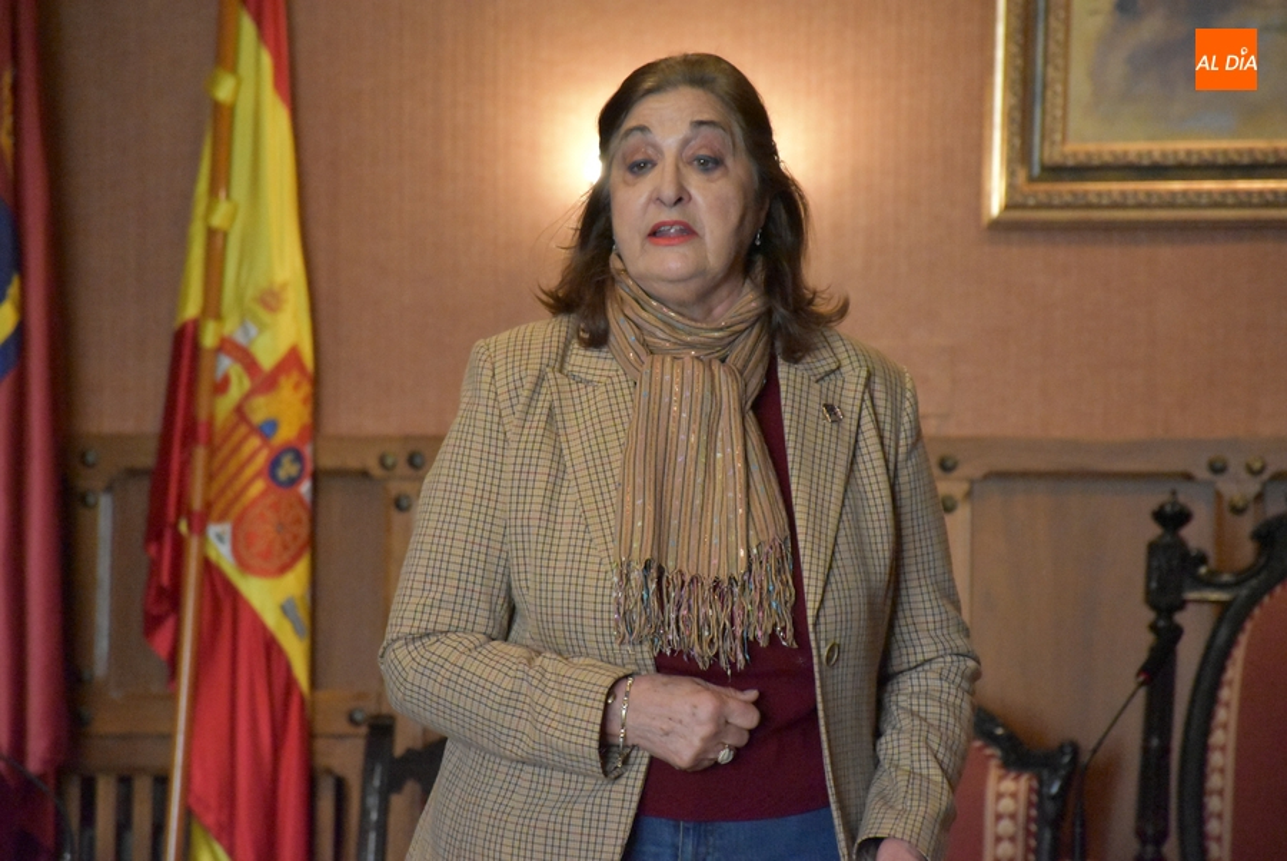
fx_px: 7515
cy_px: 430
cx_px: 644
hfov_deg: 9.8
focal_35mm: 210
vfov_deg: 6.6
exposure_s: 1/500
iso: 10000
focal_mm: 140
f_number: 5.6
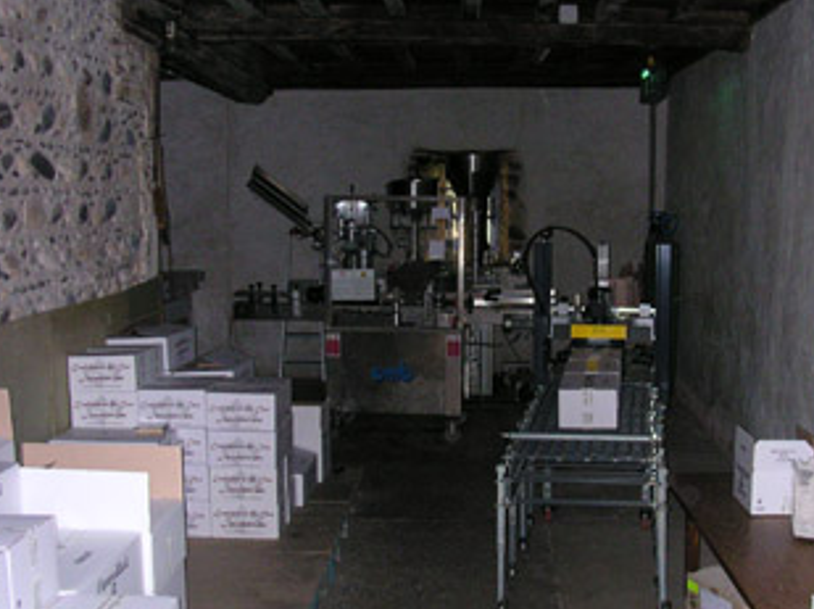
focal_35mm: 47
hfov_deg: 40.3
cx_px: 498
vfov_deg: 30.8
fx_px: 1104
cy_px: 322
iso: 400
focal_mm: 5.6
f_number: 2.7
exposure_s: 1/60
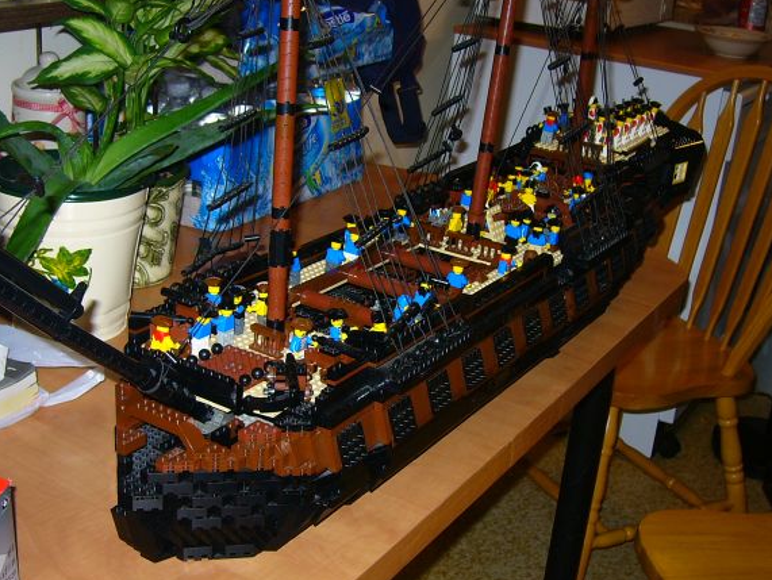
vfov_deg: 29.7
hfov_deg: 38.9
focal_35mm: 49
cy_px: 288
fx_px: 1093
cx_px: 364
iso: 64
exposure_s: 1/60
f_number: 2.8
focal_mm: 5.8
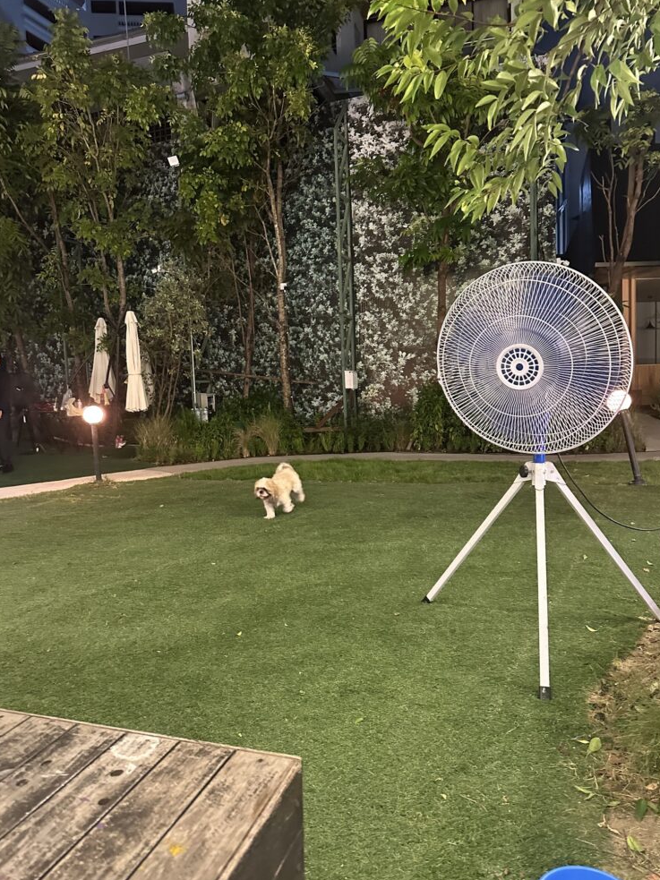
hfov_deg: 54.9
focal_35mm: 25
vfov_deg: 69.4
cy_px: 441
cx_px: 327
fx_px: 636
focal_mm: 6.86
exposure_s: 1/33
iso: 1000
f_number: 1.78
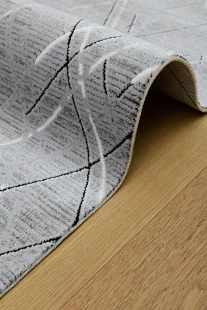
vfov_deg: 41.1
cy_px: 155
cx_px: 104
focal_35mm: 48
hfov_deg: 28.1
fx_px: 414
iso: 250
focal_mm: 48
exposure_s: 1/200
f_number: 10
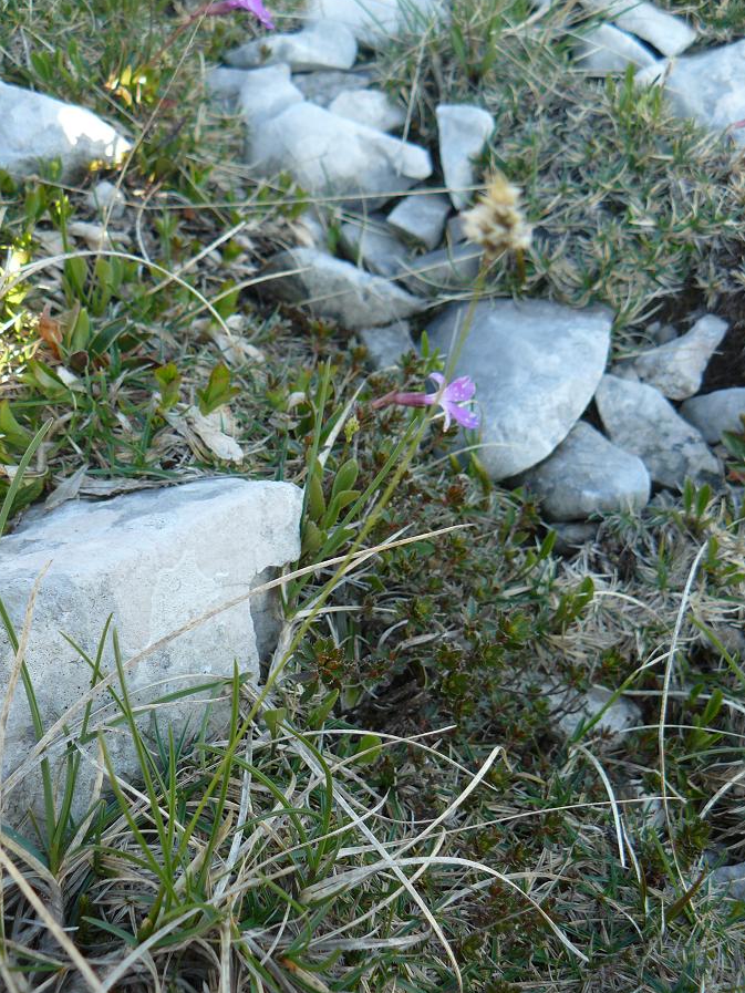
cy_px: 486
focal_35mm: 37
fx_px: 1061
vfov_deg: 50.1
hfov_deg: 38.7
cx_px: 365
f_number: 2.8
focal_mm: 6
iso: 100
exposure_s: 1/125
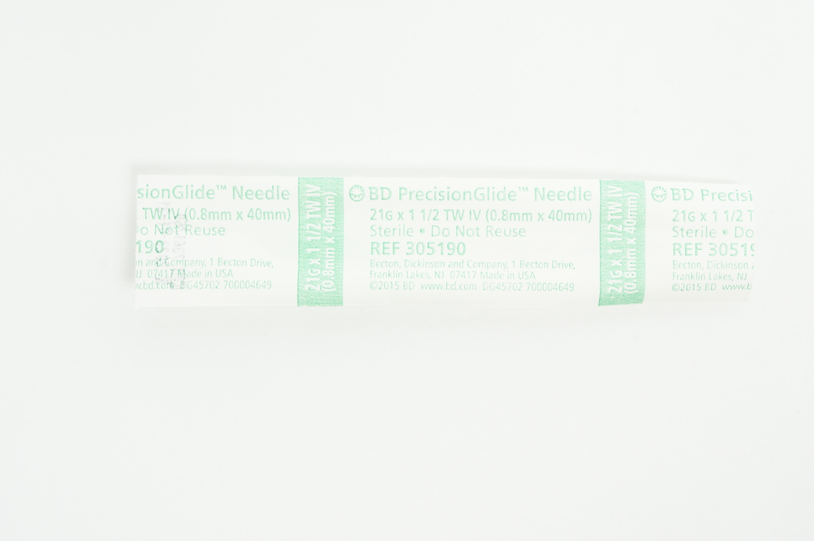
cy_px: 242
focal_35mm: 68
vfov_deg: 20.1
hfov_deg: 29.8
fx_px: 1526
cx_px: 444
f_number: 8
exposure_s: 1/15
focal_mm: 39
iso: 400
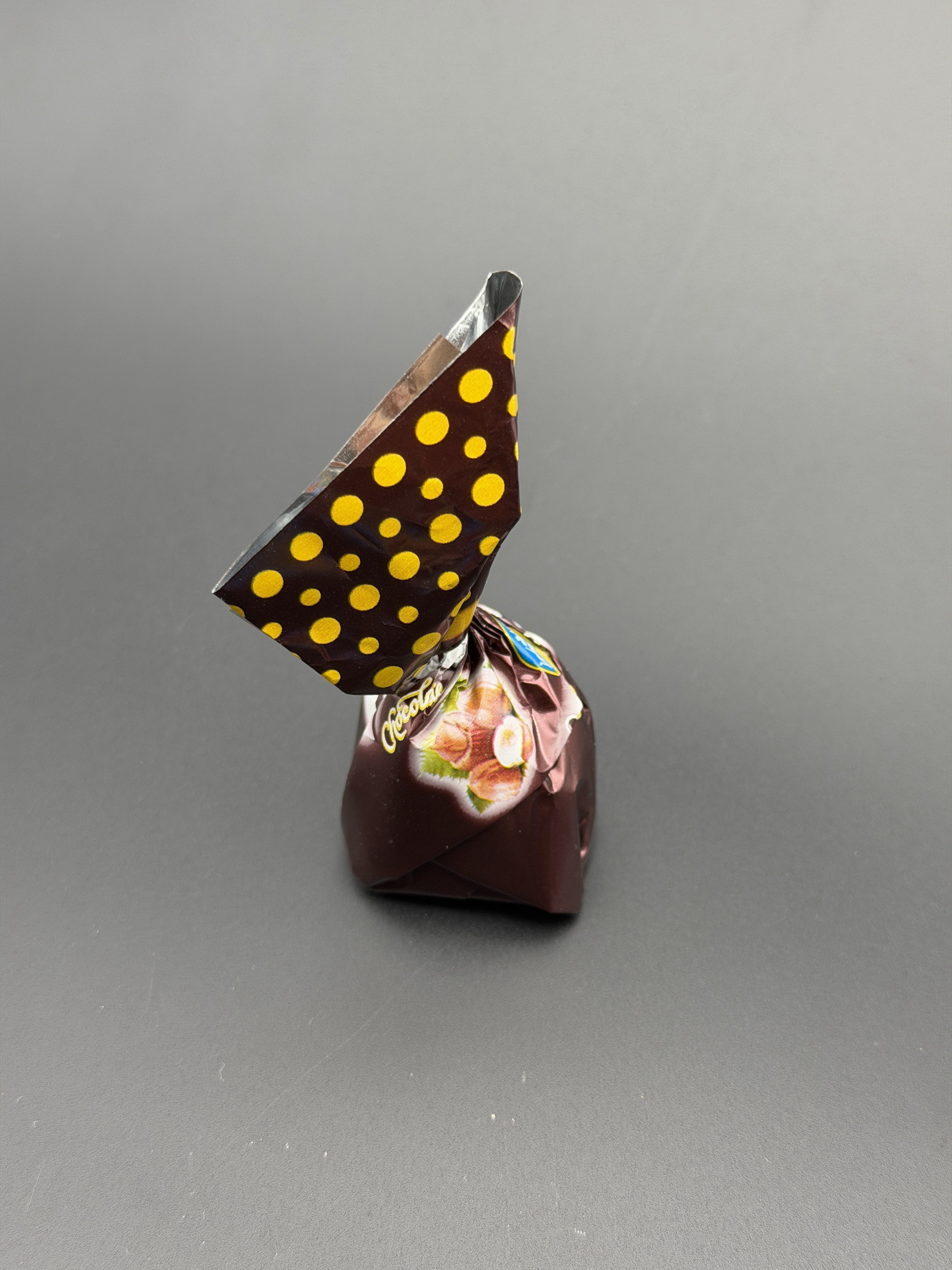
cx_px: 476
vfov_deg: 39.7
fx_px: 1760
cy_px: 635
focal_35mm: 48
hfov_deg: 30.3
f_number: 1.78
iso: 100
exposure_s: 1/63
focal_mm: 6.76
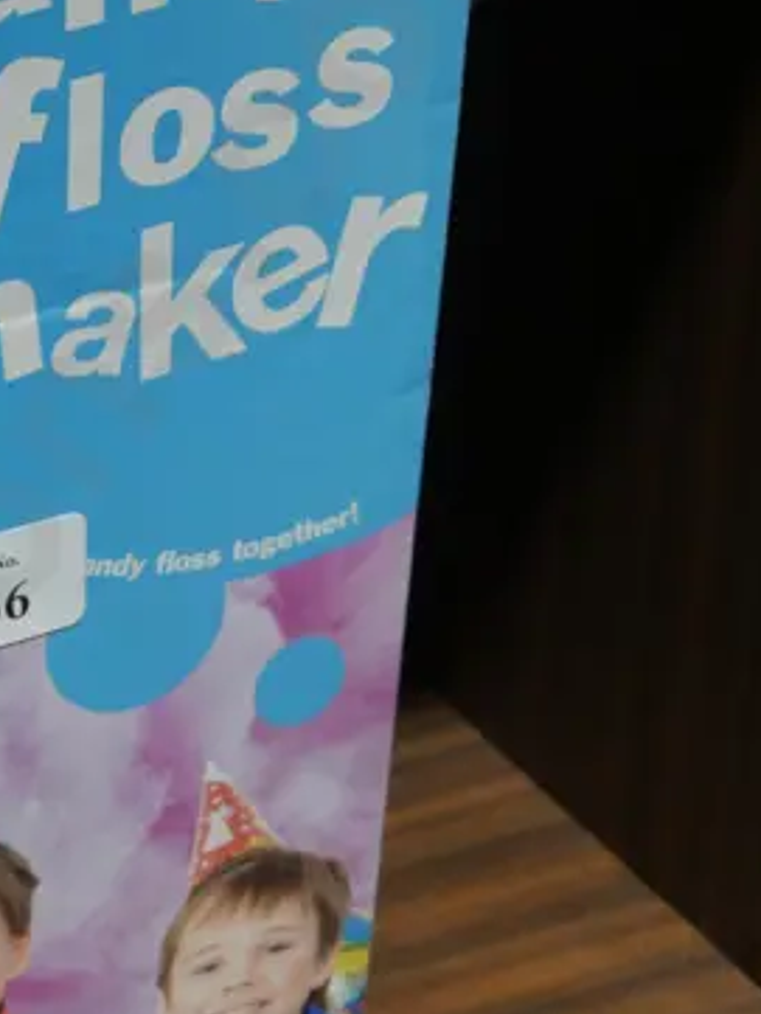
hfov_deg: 12.1
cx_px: -260
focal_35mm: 119
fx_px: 3486
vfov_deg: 16.4
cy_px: 874
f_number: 4.6
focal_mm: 21
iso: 320
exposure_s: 1/60
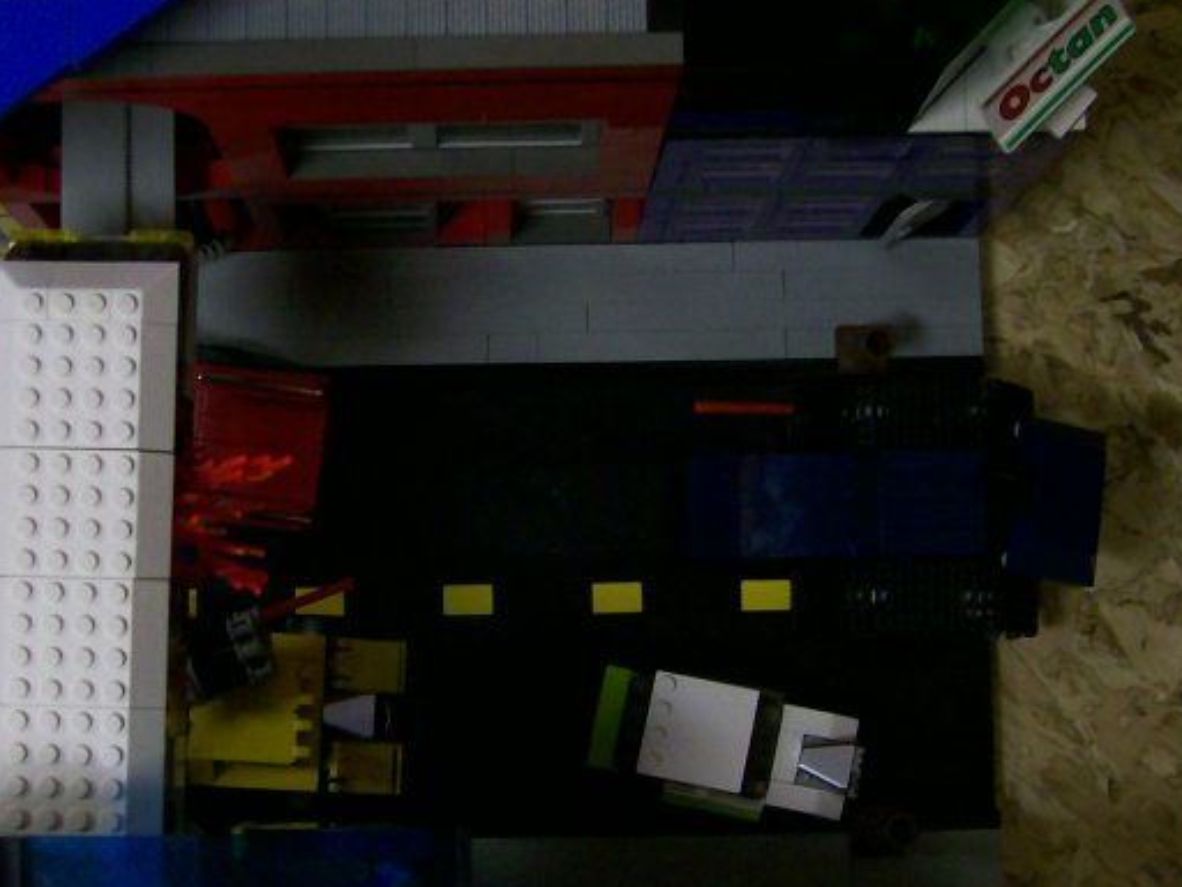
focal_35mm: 72
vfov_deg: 20.4
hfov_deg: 26.8
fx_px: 2459
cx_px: 360
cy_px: 427
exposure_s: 1/32
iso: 113
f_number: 2.7
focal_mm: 6
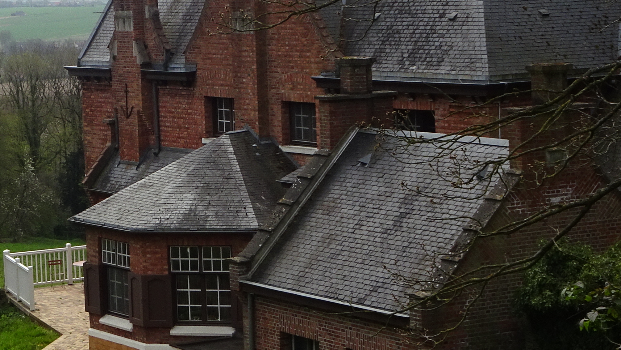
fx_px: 1877
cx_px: 105
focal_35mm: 114
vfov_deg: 10.6
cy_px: 97
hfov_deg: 18.6
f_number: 4.5
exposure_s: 1/500
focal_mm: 7.3
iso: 80
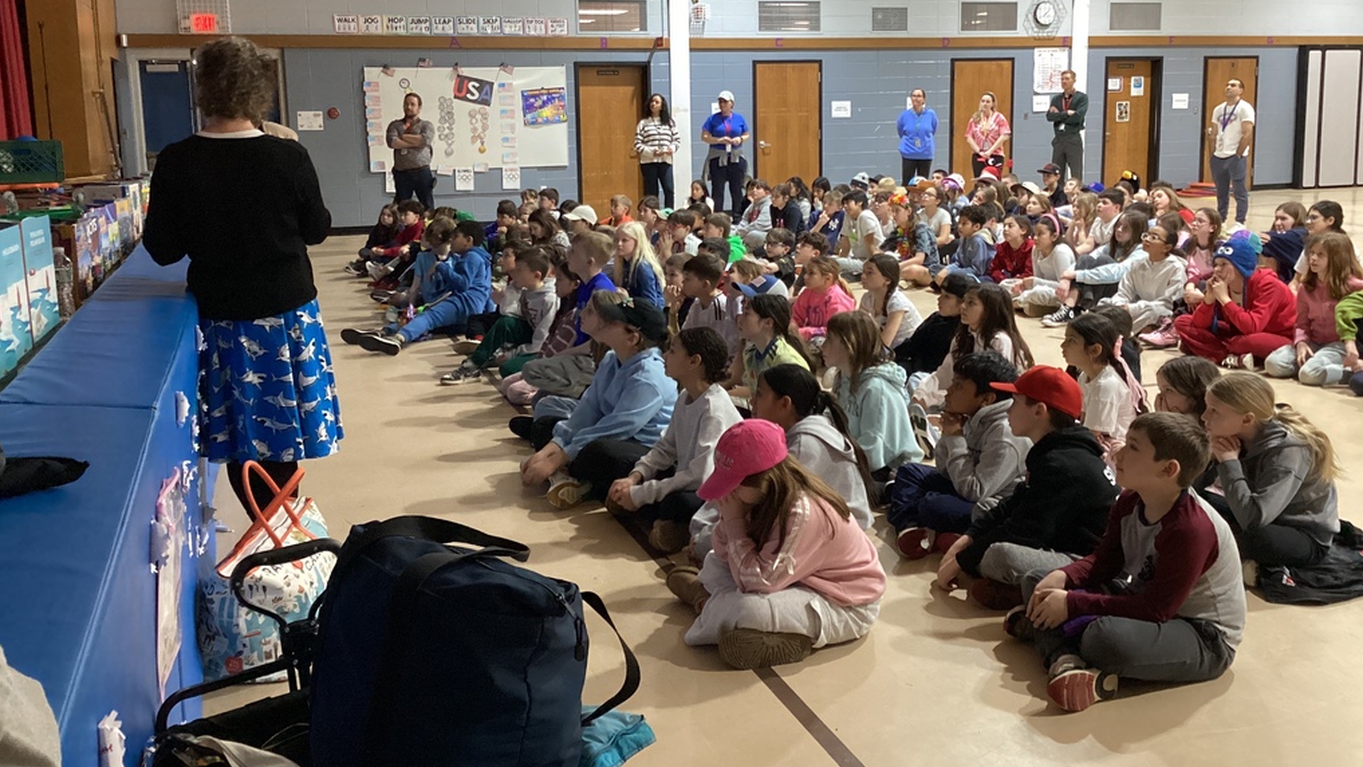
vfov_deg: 34.5
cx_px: 678
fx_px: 1229
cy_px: 294
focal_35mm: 34
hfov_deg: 58.0
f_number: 2.4
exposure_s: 1/60
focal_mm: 3.3
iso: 320
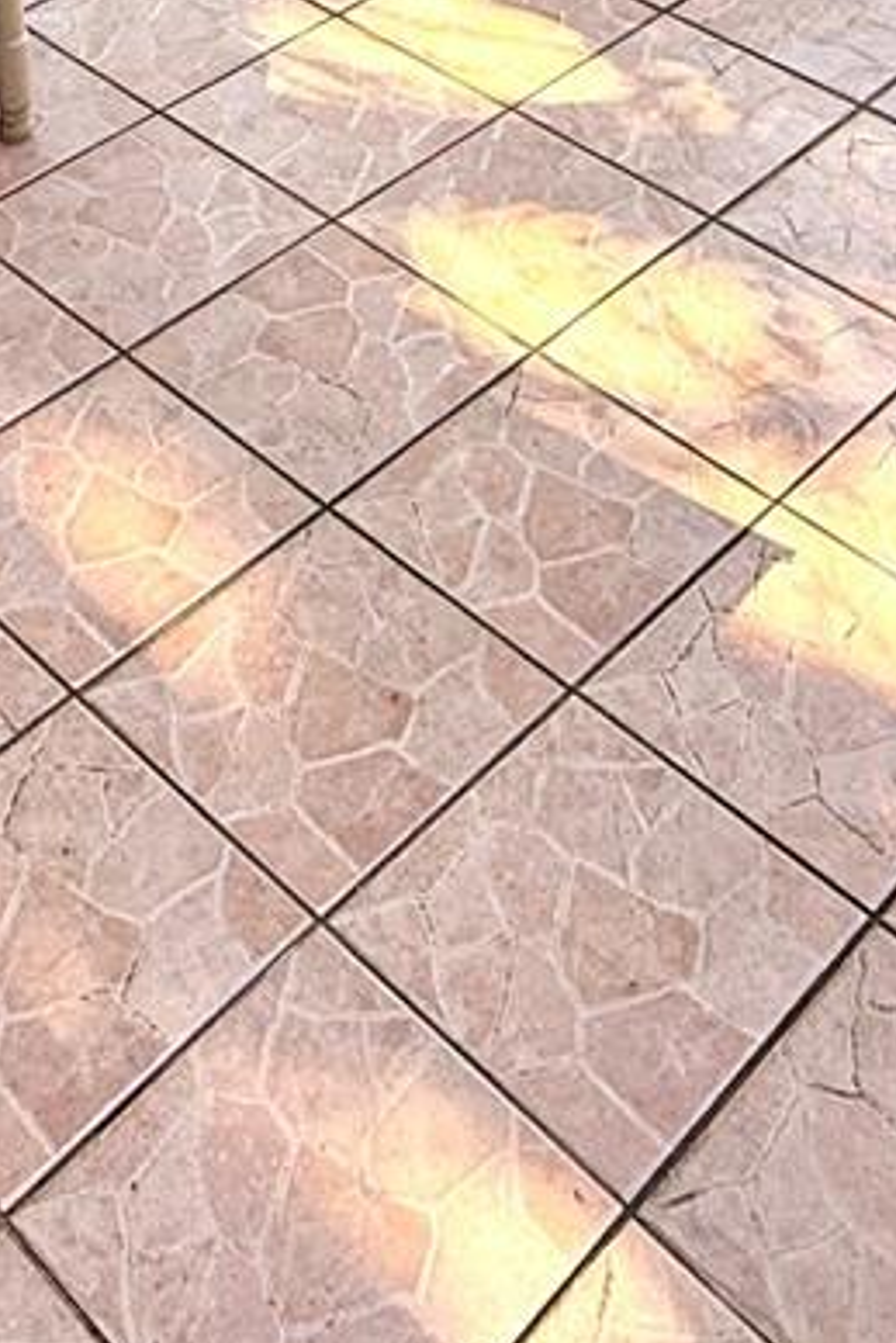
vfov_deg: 27.9
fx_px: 2238
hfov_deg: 22.6
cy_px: -384
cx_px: 381
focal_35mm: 60
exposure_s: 1/156
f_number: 2.2
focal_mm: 2.22
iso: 64
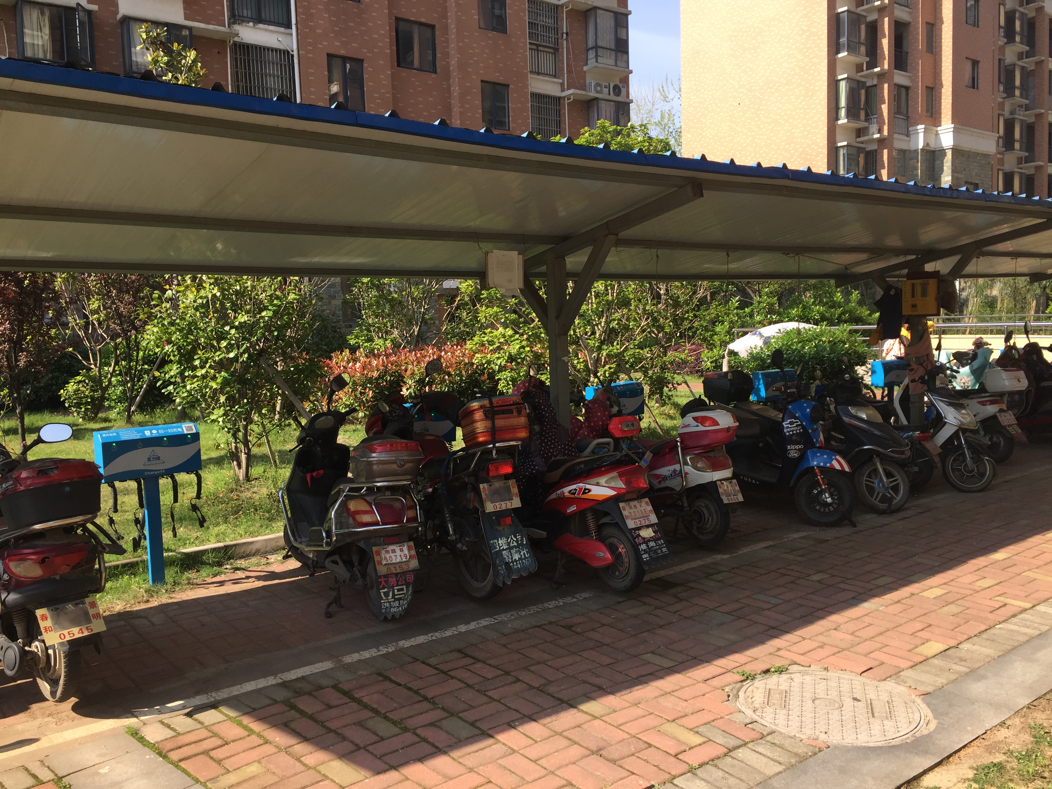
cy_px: 394
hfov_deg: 61.7
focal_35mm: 29
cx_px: 526
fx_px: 881
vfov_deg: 48.2
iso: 32
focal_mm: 4.15
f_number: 2.2
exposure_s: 1/682
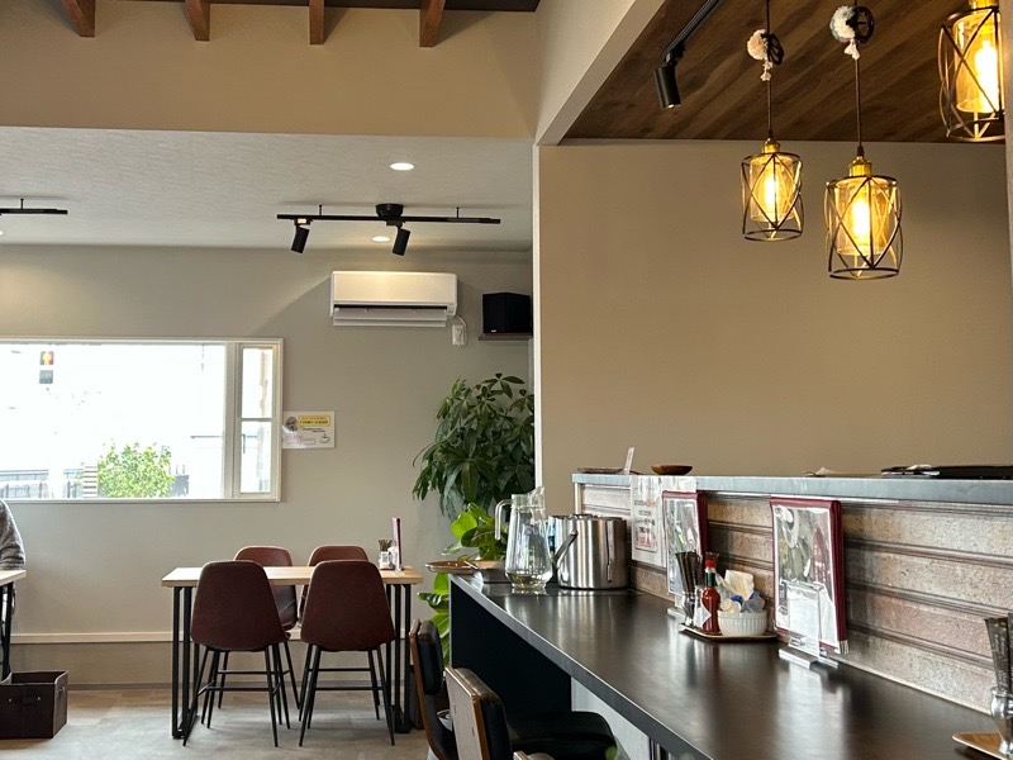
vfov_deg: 53.1
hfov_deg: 67.3
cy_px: 380
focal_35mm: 26
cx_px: 506
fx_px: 761
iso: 100
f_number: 1.5
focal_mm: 5.7
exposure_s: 1/120
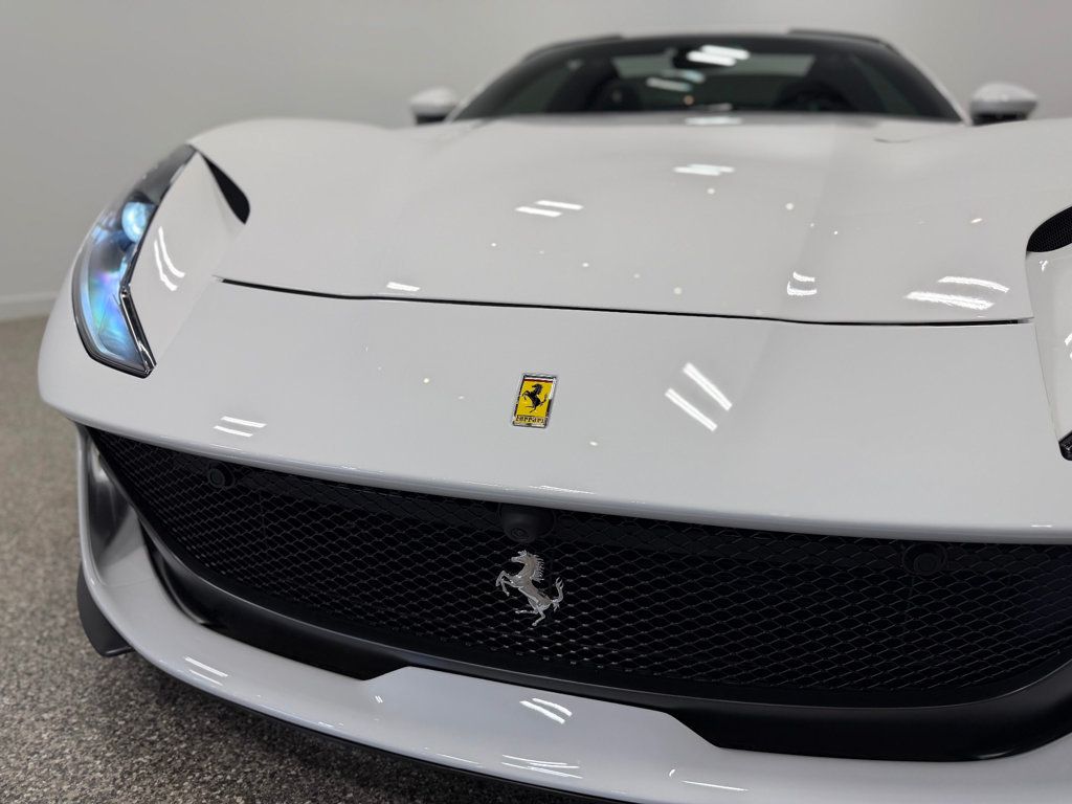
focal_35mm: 24
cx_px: 536
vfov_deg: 56.8
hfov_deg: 71.6
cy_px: 402
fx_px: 743
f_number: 1.78
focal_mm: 6.76
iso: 80
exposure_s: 1/665
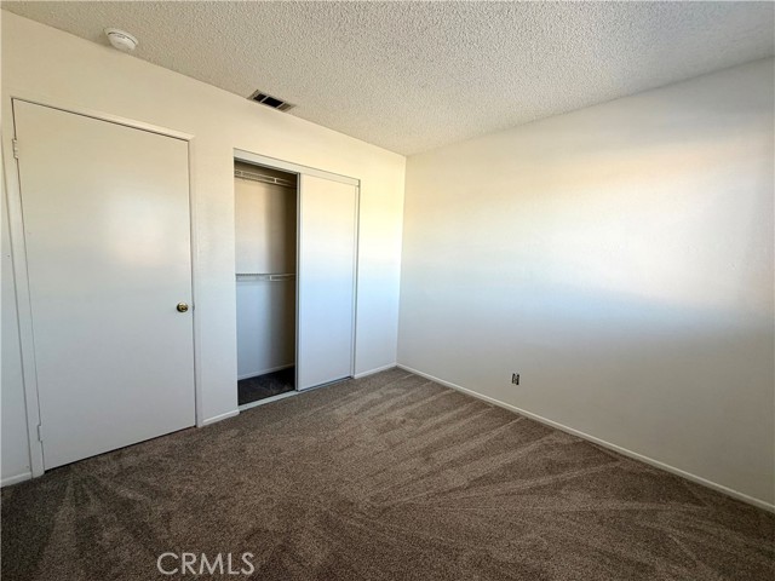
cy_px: 290
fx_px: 313
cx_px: 388
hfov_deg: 102.1
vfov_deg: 85.7
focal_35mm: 14
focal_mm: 2.22
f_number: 2.2
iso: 125
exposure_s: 1/121
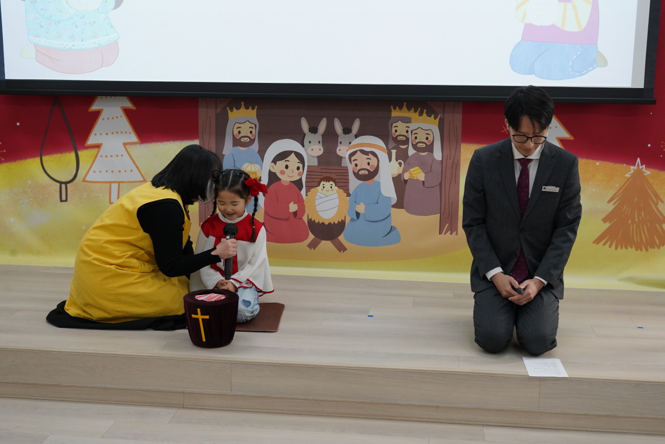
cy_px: 222
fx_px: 887
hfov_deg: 41.1
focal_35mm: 48
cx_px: 332
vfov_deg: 28.1
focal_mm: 48
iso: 2500
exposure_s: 1/160
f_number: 7.1
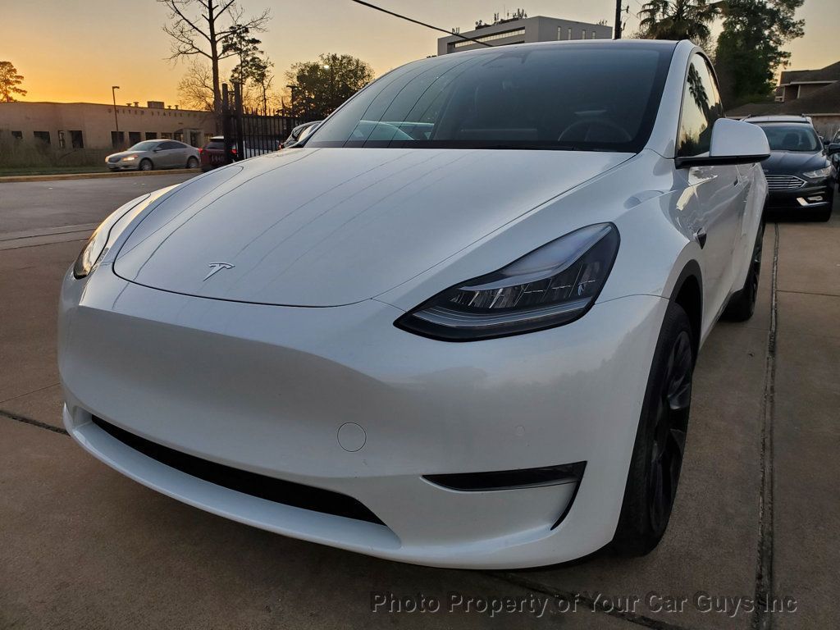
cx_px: 420
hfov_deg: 67.3
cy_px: 315
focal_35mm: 26
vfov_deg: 53.1
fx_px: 631
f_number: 2.4
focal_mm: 4.3
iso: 64
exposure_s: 1/120
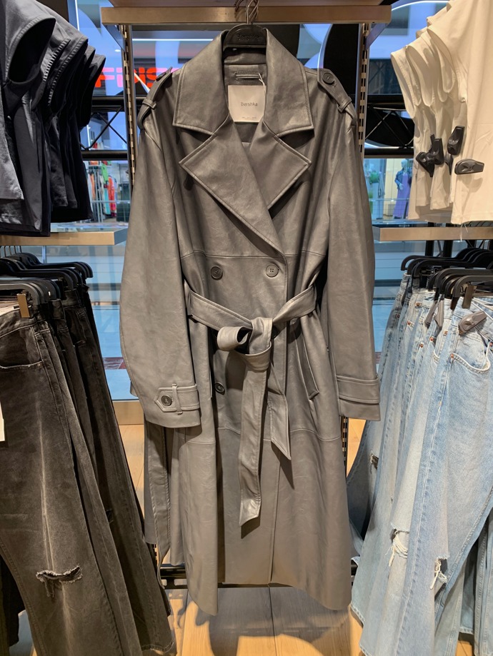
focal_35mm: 26
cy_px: 328
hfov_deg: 53.1
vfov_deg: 67.3
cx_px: 246
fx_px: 493
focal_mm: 4.25
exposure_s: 1/74
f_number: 1.8
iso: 100
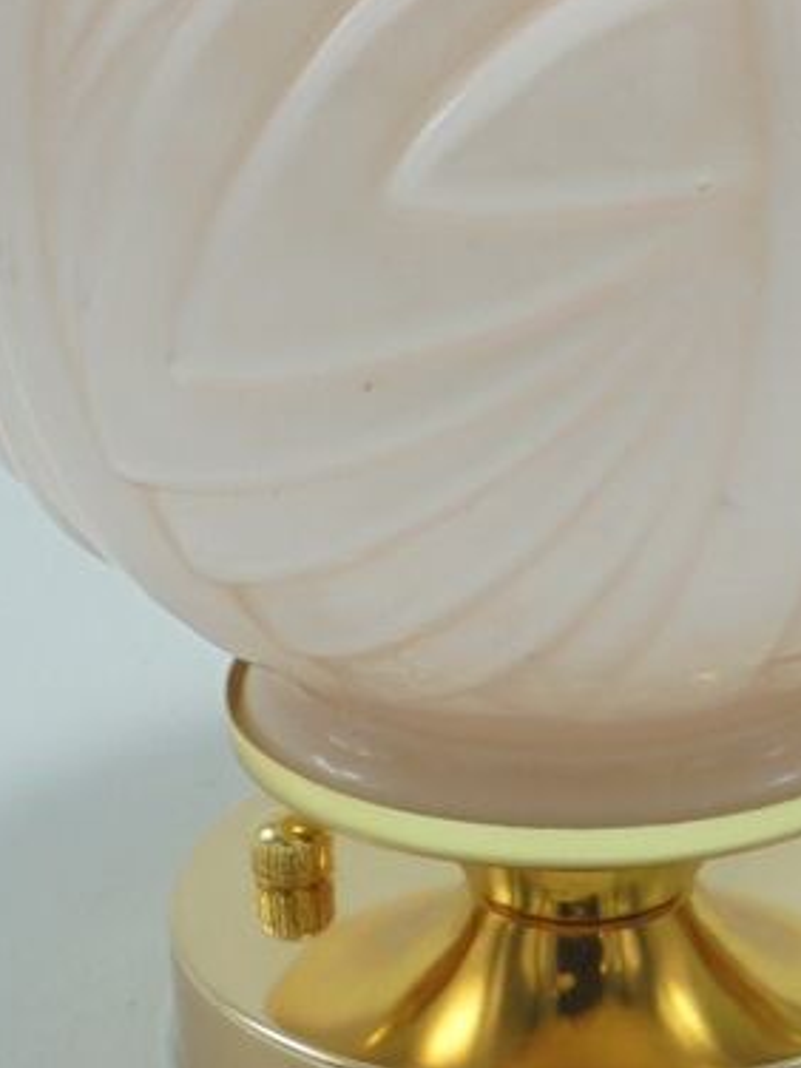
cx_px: 606
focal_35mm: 91
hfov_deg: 16.2
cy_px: 261
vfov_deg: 21.3
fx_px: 2808
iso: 100
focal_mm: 6.9
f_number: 4.2
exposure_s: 1/80
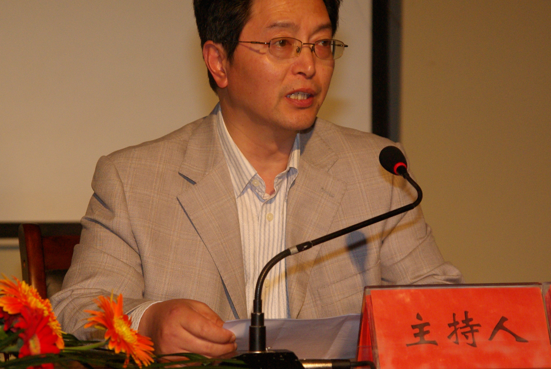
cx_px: 264
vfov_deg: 10.4
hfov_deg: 15.5
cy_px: 130
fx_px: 2018
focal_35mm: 132
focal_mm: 63
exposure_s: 1/60
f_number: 4.5
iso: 800
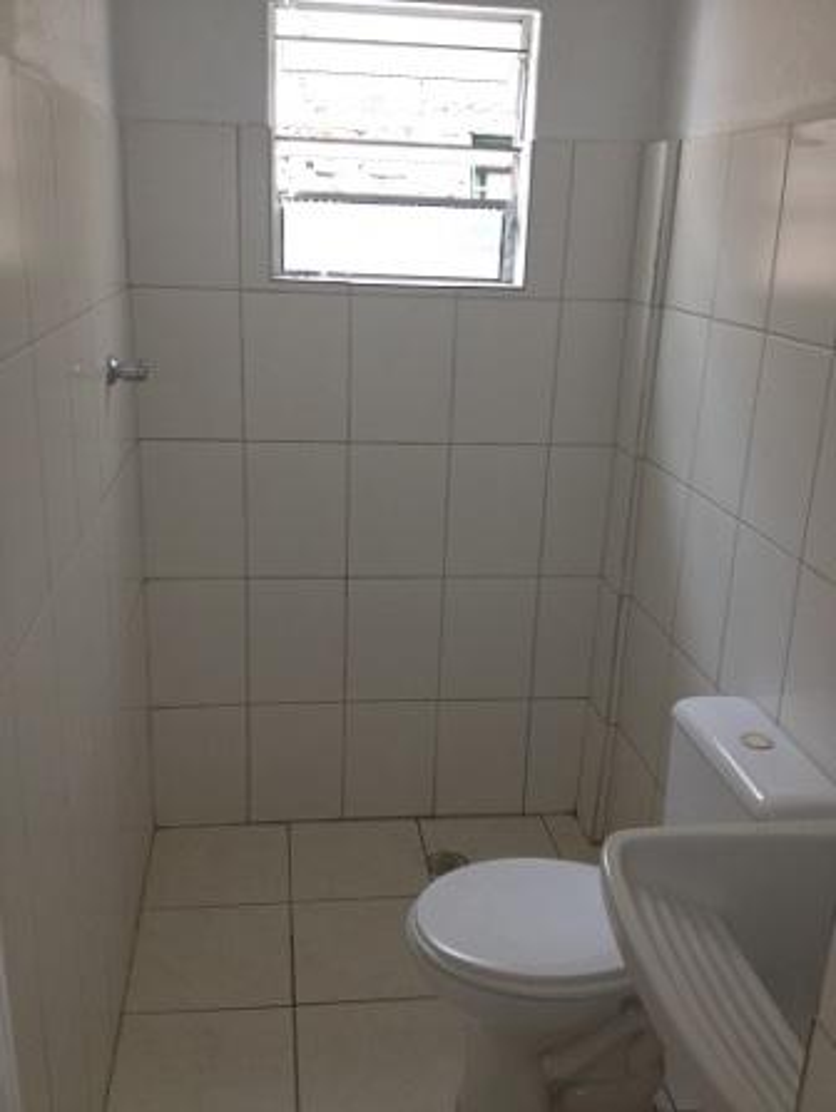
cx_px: 418
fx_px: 1125
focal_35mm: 35
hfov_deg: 40.8
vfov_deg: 52.6
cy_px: 556
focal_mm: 4.28
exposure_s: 1/30
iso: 80
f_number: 2.4
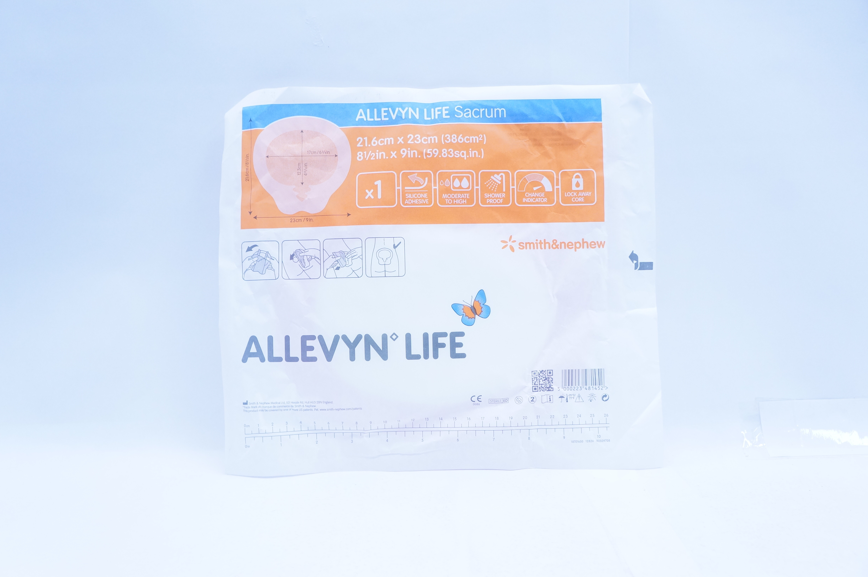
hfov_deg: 59.5
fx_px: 759
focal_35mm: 32
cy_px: 288
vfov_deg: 41.6
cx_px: 434
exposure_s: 1/200
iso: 800
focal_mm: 21
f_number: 4.5
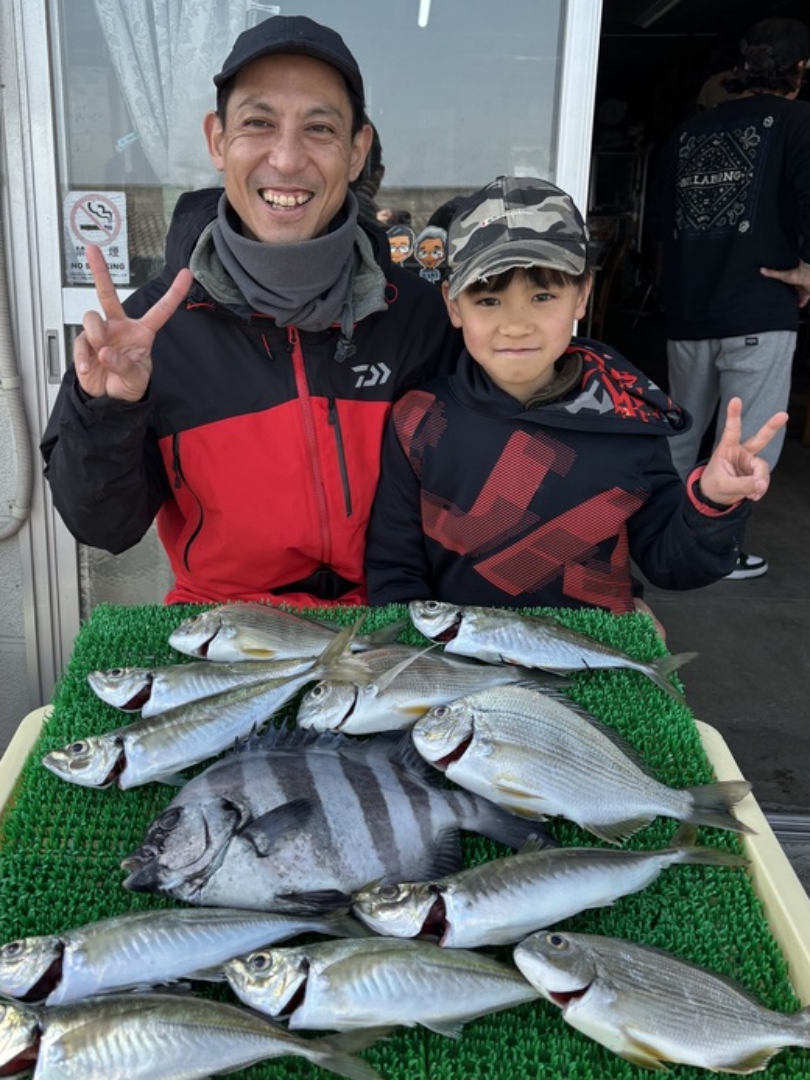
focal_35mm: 32
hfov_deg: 44.1
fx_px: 999
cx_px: 357
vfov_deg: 56.7
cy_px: 479
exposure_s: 1/799
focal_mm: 5.96
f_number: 1.6
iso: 50
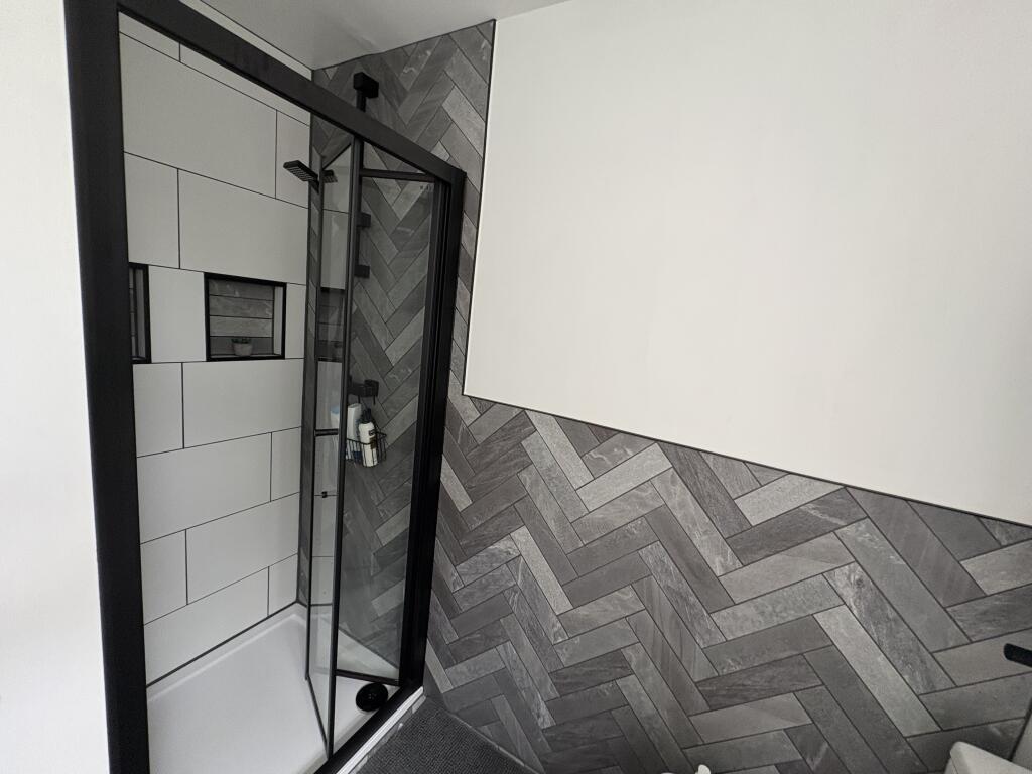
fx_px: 417
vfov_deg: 85.7
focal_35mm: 14
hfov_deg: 102.1
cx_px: 516
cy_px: 387
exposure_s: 1/67
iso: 250
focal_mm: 2.22
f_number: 2.2
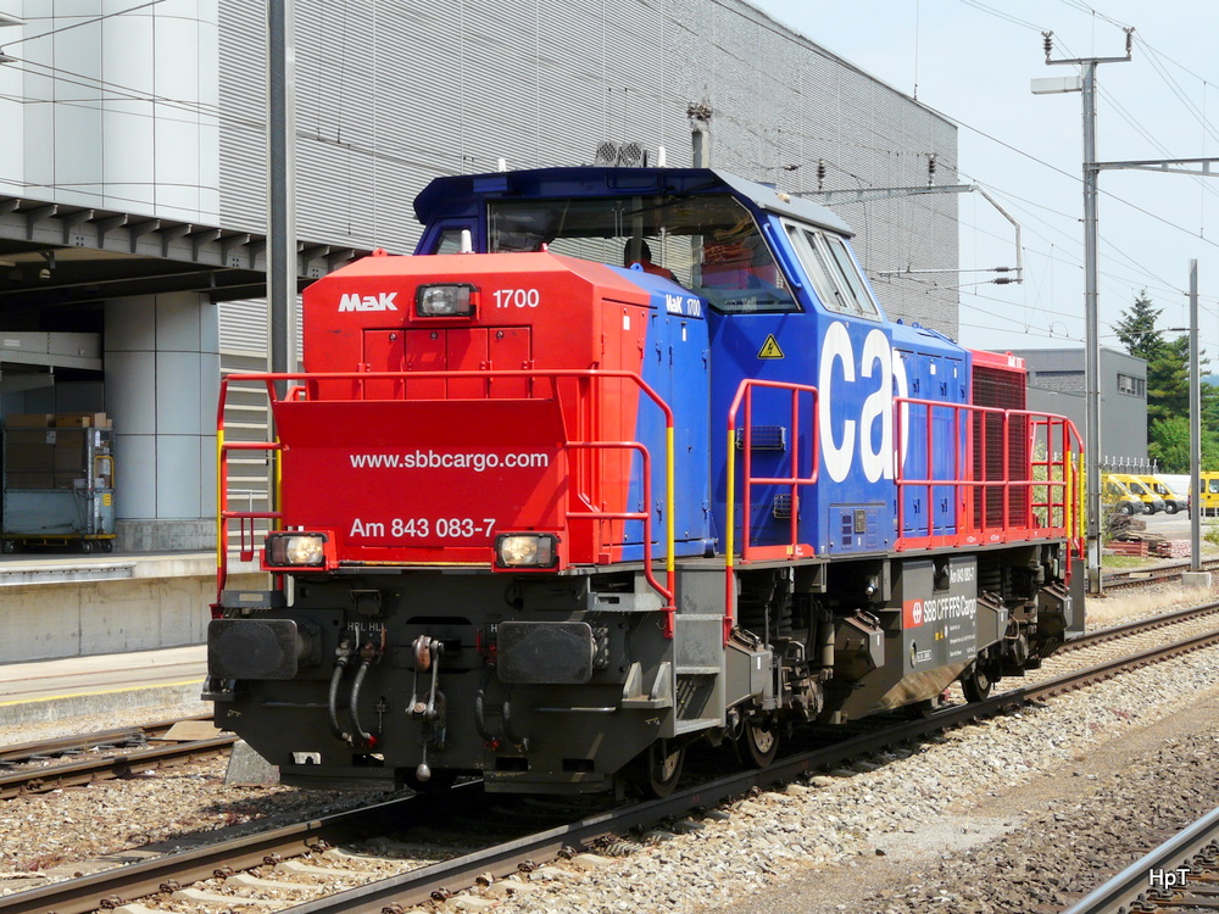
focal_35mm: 96
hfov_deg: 20.4
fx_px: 3381
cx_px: 610
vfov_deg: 15.4
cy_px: 457
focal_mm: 15.8
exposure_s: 1/250
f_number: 5.6
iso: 100
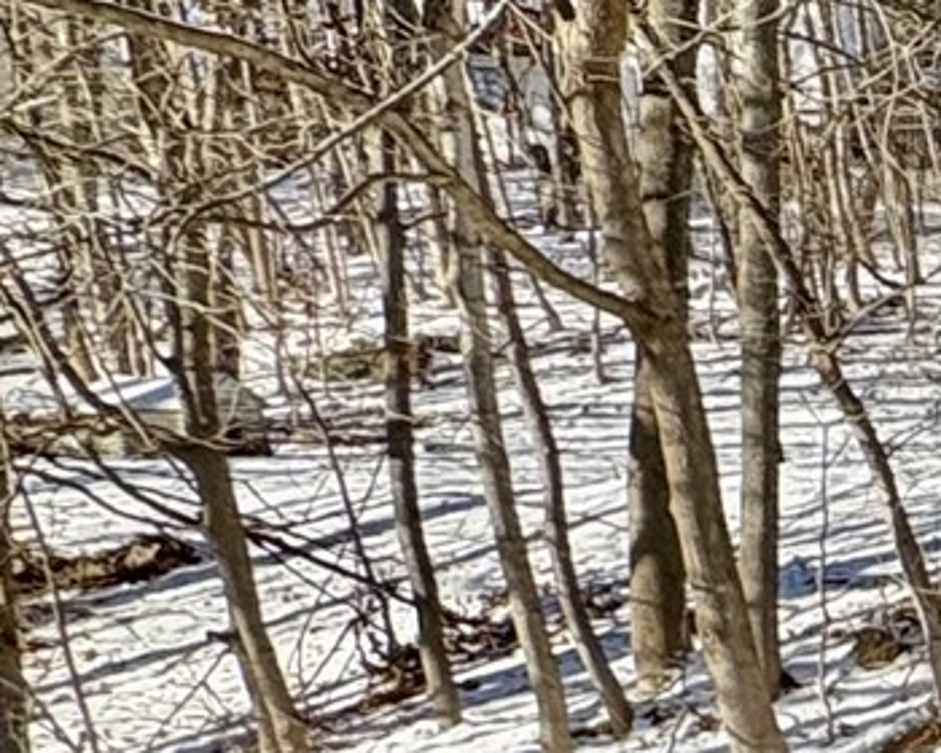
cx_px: 2678
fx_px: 2228
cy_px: 734
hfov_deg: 12.3
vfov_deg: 18.7
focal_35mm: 80
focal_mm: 2.22
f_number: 2.2
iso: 64
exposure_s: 1/467
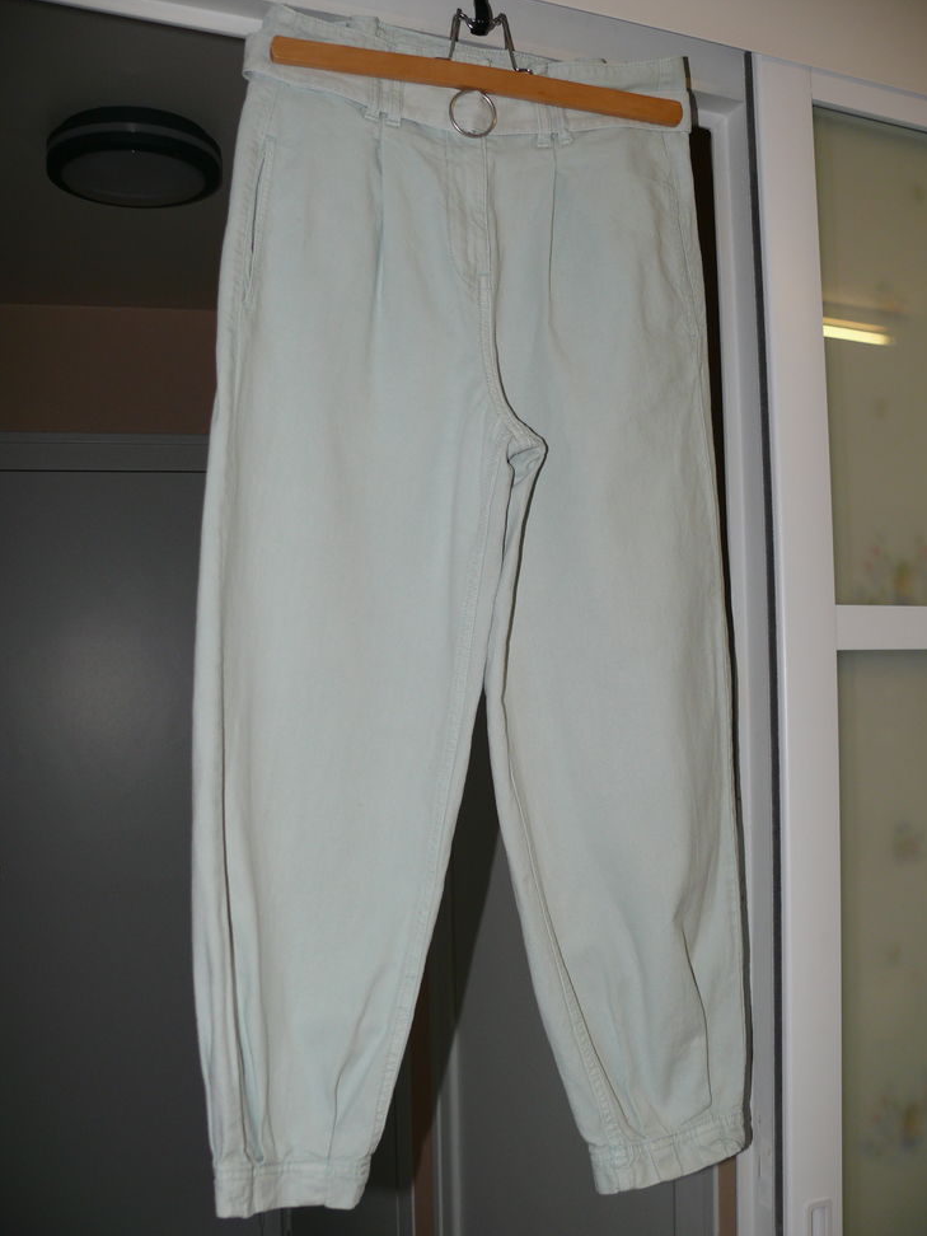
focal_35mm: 36
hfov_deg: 39.7
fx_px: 1285
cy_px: 632
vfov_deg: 51.4
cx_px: 476
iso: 100
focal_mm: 7.4
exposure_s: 1/30
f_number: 2.8
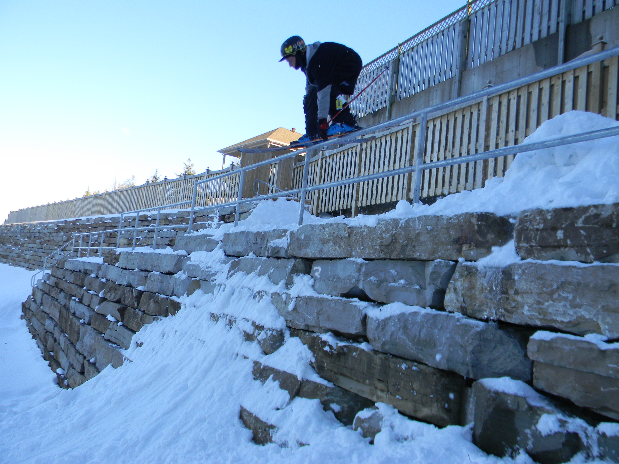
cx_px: 310
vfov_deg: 49.7
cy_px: 232
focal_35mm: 28
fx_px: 501
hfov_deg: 63.4
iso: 80
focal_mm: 5
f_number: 3.5
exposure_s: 1/196
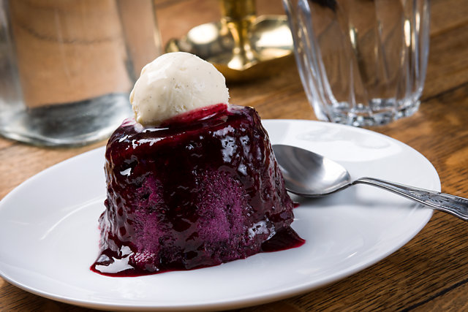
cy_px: 156
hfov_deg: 19.5
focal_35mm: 105
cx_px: 234
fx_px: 1365
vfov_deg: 13.0
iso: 100
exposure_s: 1/60
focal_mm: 105
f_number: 16
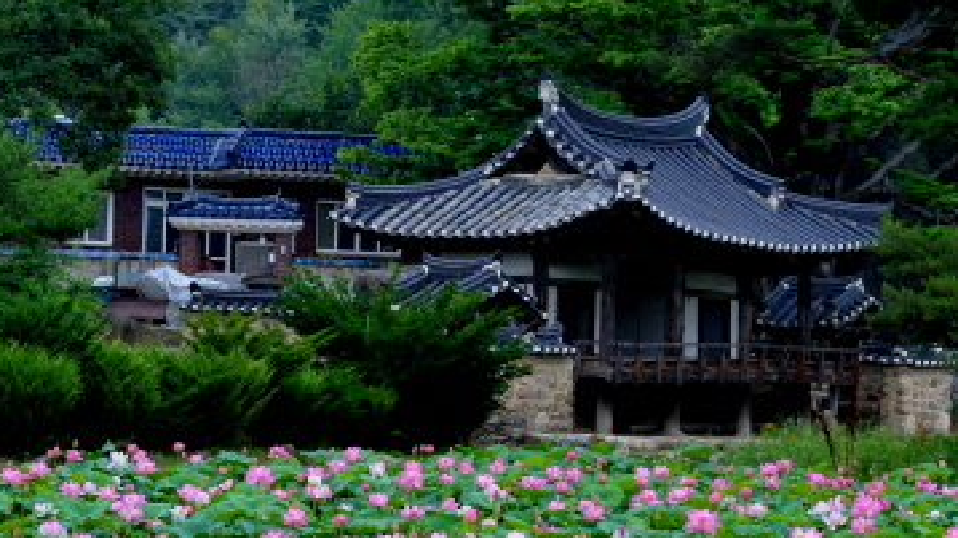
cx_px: 340
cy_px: 491
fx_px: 2996
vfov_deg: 10.2
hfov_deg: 18.1
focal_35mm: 118
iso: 400
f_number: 10
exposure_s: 1/100
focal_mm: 62
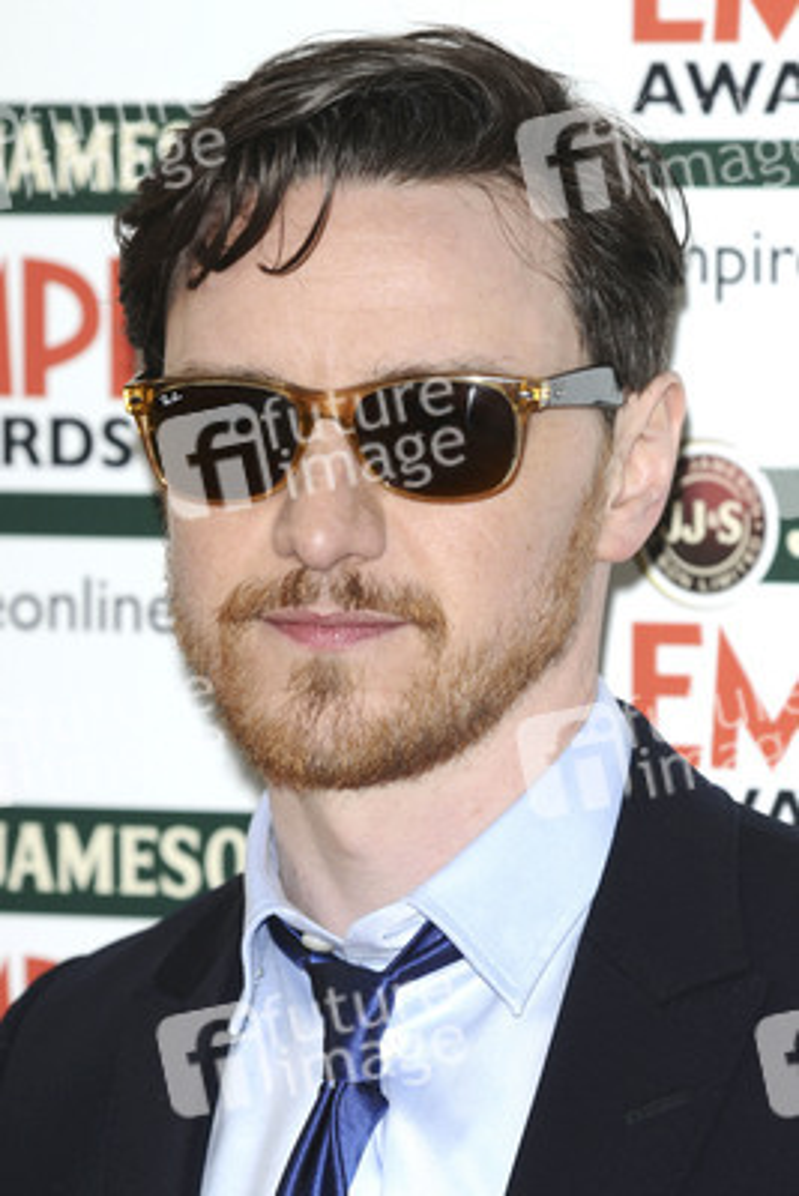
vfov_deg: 8.9
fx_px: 7733
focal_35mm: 232
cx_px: 400
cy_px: 598
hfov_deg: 5.9
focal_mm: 155
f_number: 4.5
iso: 200
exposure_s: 1/200
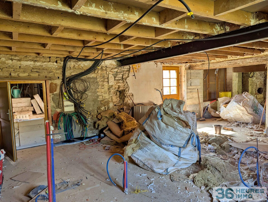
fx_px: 186
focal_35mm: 24
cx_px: 134
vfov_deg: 56.9
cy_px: 101
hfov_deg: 71.5
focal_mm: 6.81
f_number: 1.85
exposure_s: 1/37.6
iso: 47
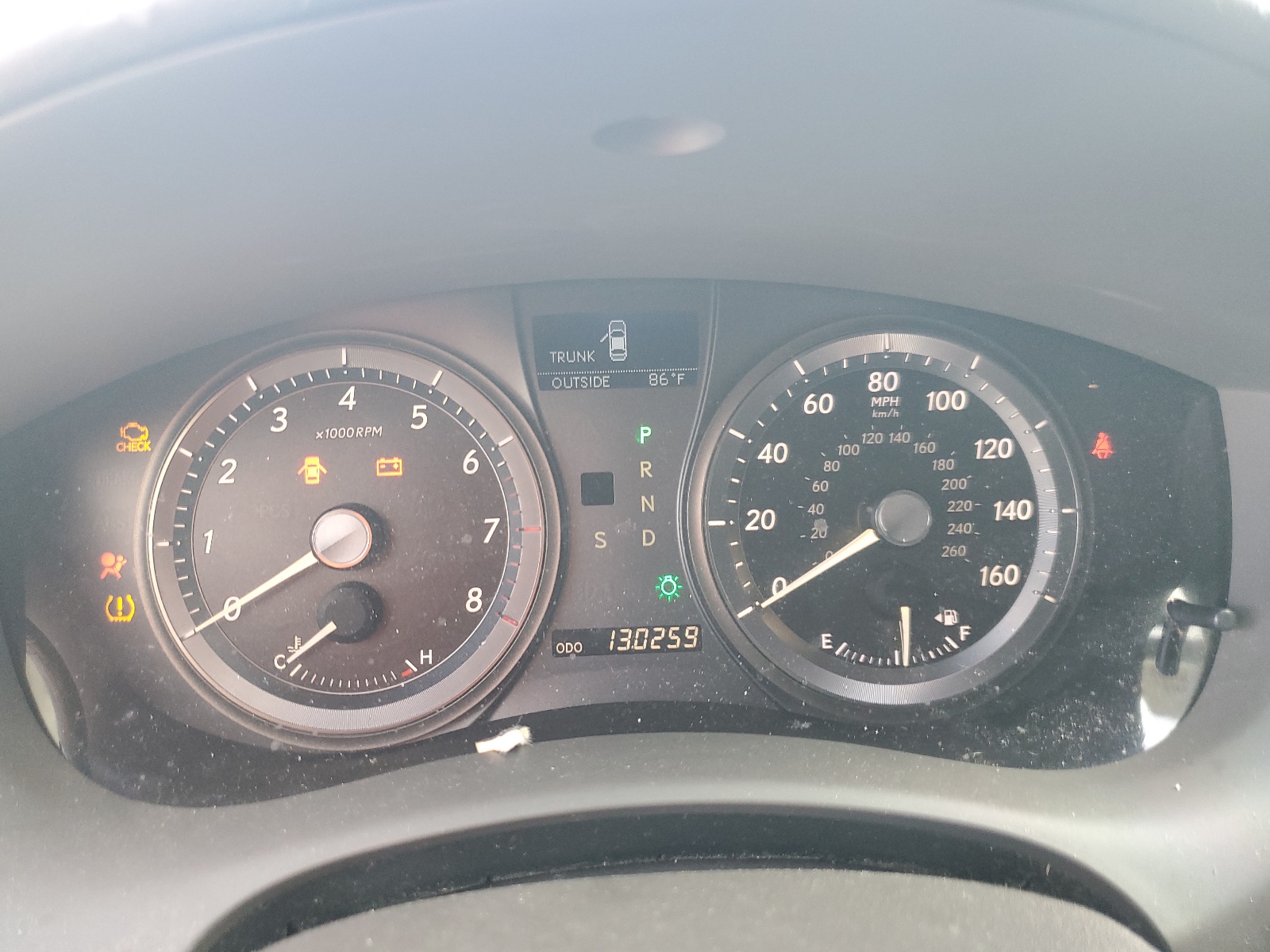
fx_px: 954
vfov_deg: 53.1
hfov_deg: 67.3
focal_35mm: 26
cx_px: 635
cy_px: 476
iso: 143
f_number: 1.5
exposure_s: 1/60.2
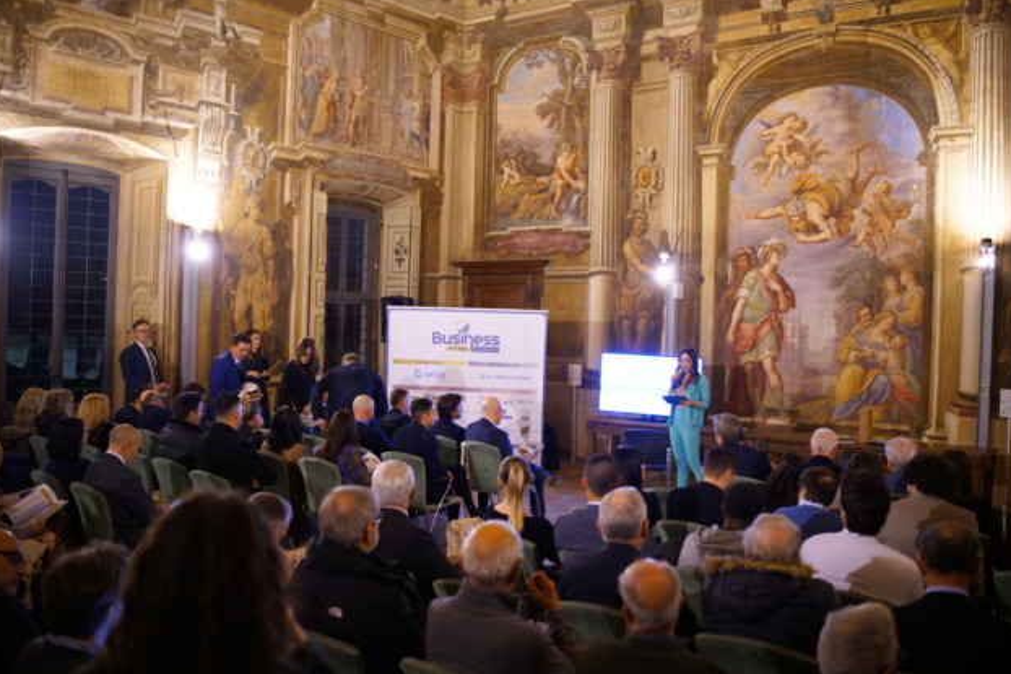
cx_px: 510
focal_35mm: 36
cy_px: 332
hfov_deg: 53.1
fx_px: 1011
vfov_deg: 36.9
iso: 1600
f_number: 2
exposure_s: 1/50
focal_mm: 35
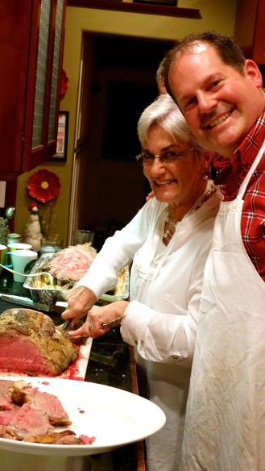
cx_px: 118
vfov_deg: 38.4
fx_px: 674
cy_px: 204
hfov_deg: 22.2
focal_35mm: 54
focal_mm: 15.82
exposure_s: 1/50
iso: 800
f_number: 3.2
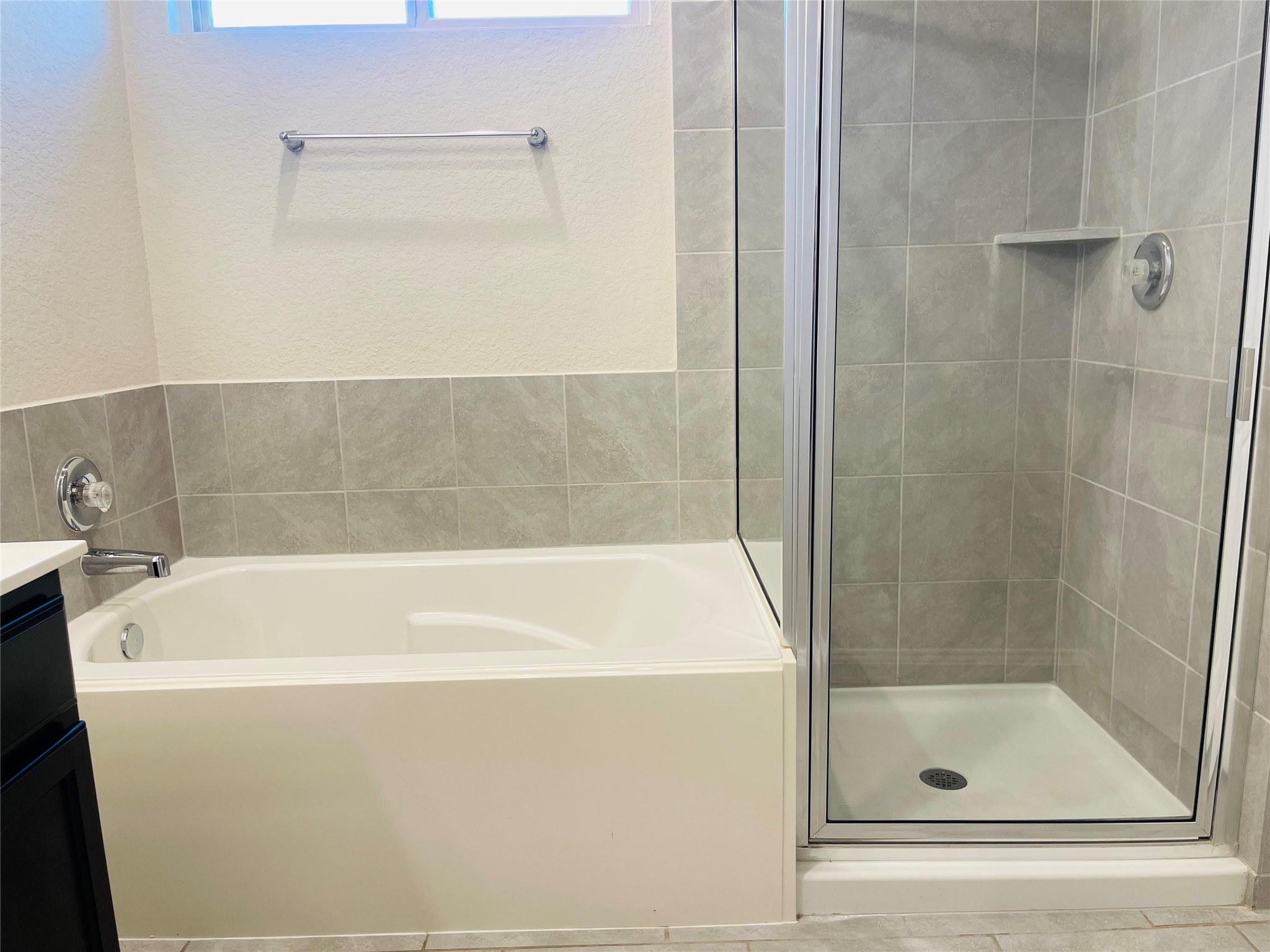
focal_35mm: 25
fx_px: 917
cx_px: 635
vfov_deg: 54.9
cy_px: 476
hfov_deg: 69.4
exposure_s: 1/120
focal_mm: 5.1
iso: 125
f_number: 1.6
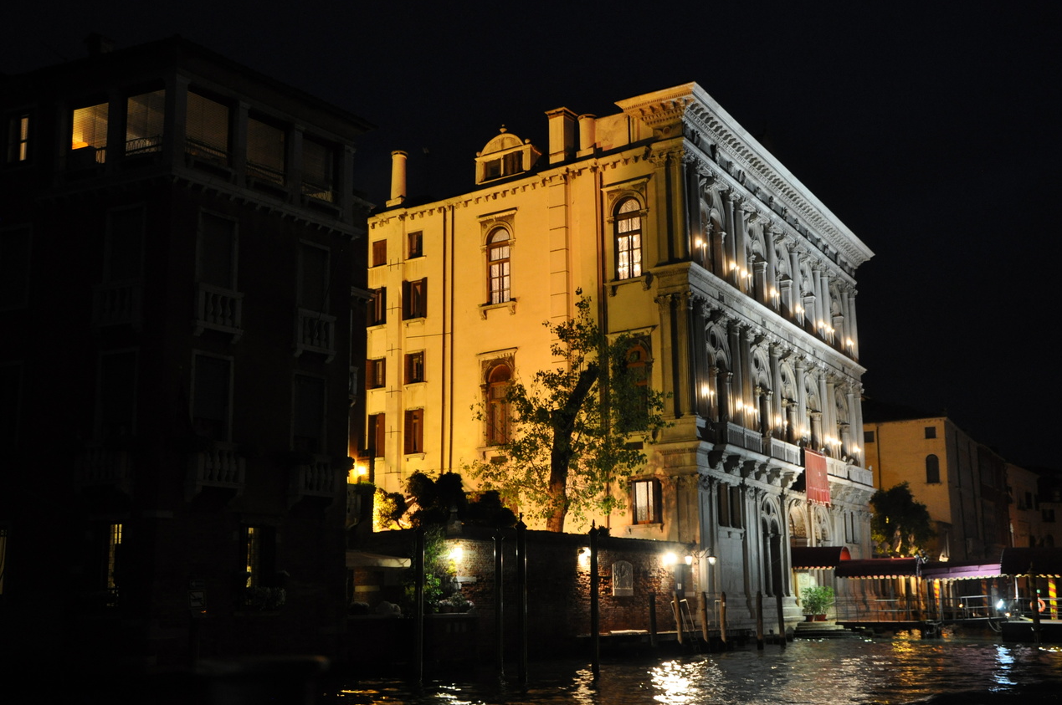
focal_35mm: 41
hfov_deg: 47.5
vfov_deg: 32.5
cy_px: 385
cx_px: 538
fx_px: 1208
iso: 800
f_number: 5.6
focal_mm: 24
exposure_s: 1/6
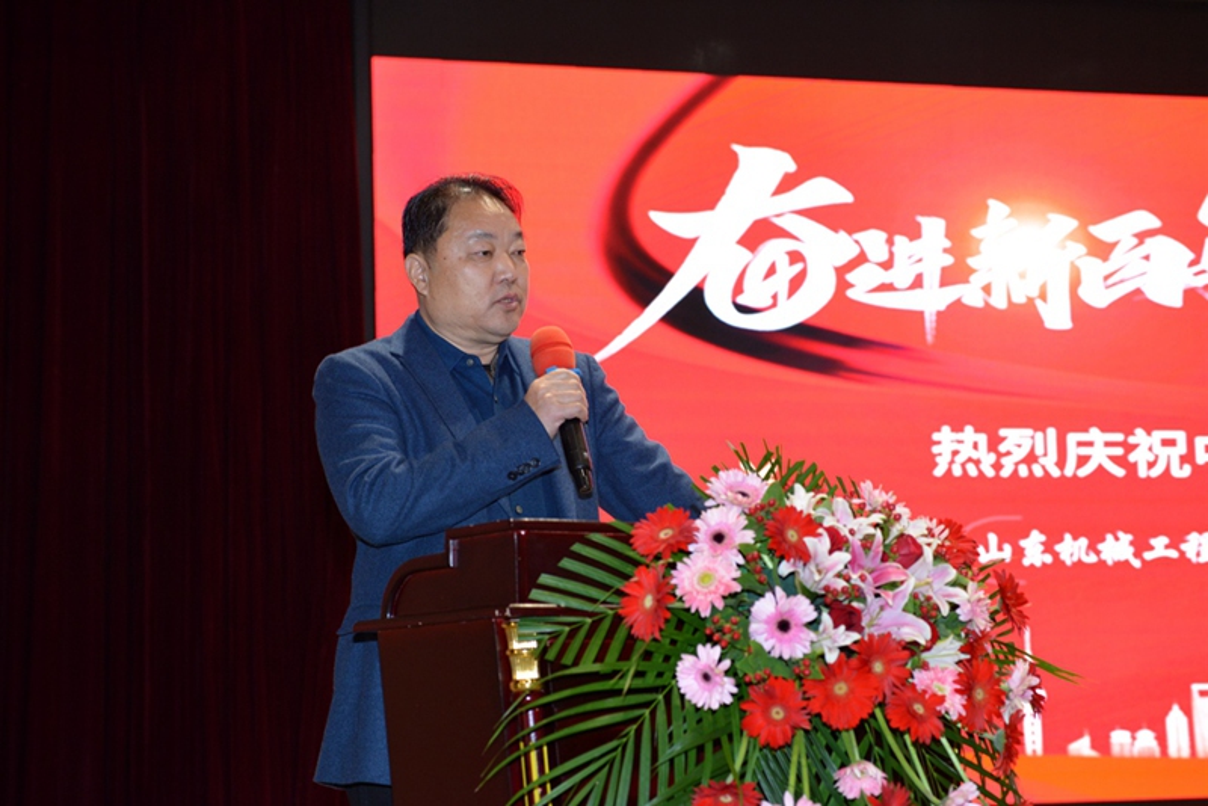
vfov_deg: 19.5
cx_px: 604
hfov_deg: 28.8
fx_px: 2350
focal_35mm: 70
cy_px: 403
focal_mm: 70
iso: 1250
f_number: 5
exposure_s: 1/80
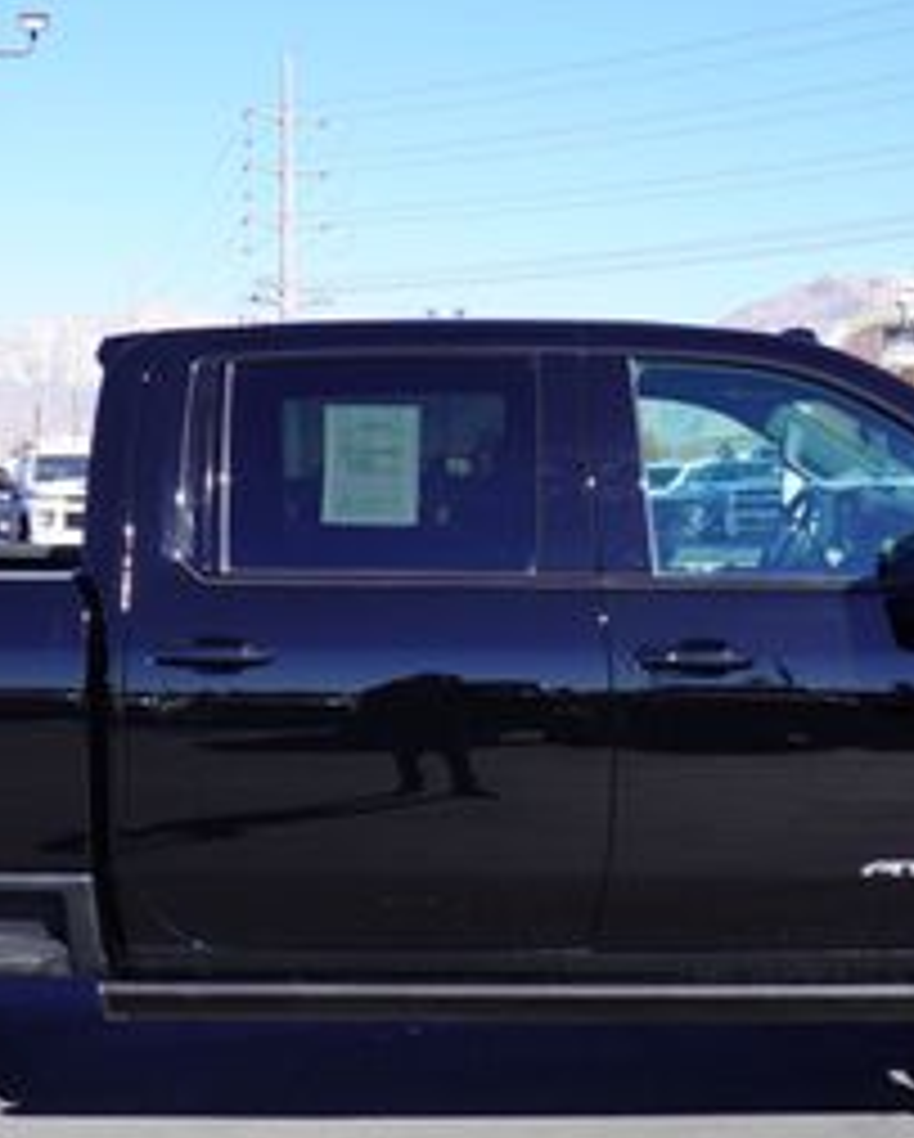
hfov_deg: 26.7
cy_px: 774
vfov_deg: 32.7
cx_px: 392
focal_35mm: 57
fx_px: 1924
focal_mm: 16
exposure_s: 1/160
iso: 100
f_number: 6.3
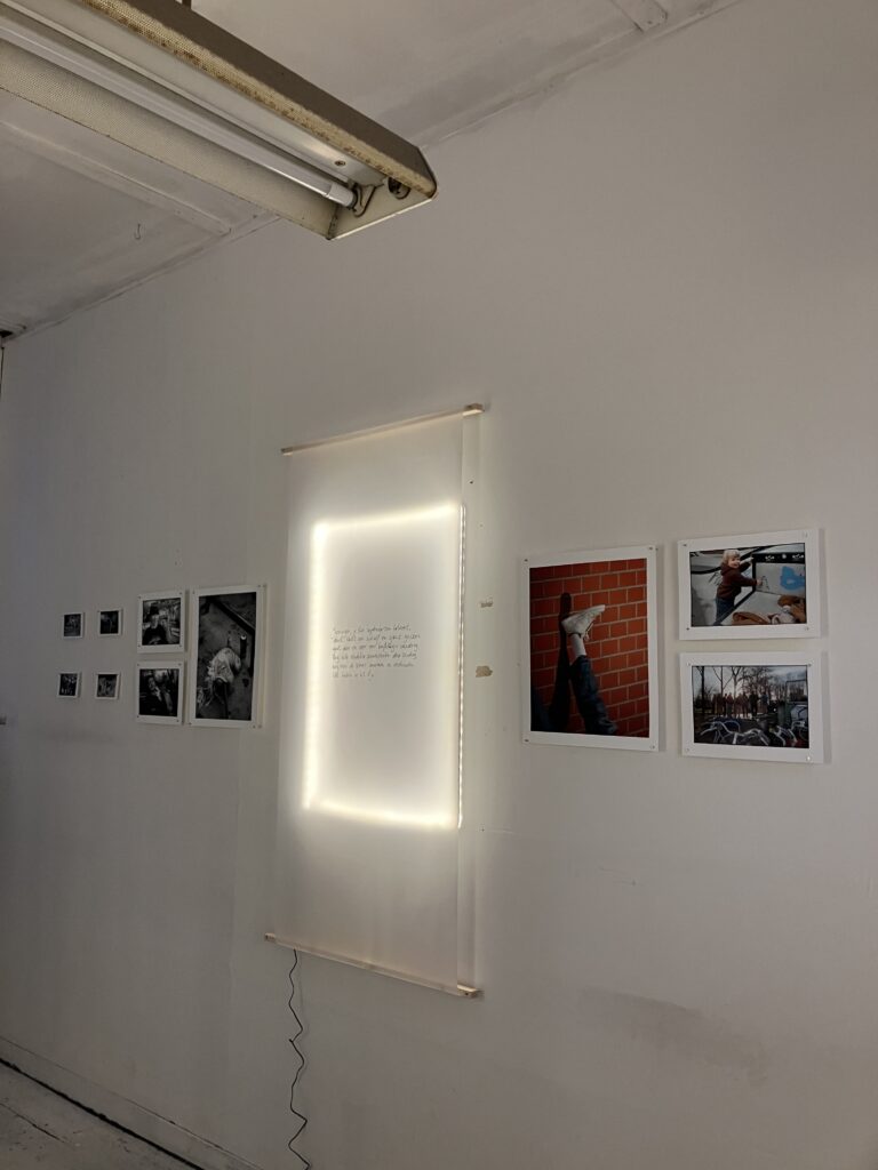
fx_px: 947
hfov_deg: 49.7
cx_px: 439
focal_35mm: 28
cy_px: 585
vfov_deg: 63.4
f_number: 1.8
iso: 80
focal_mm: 3.99
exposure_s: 1/50
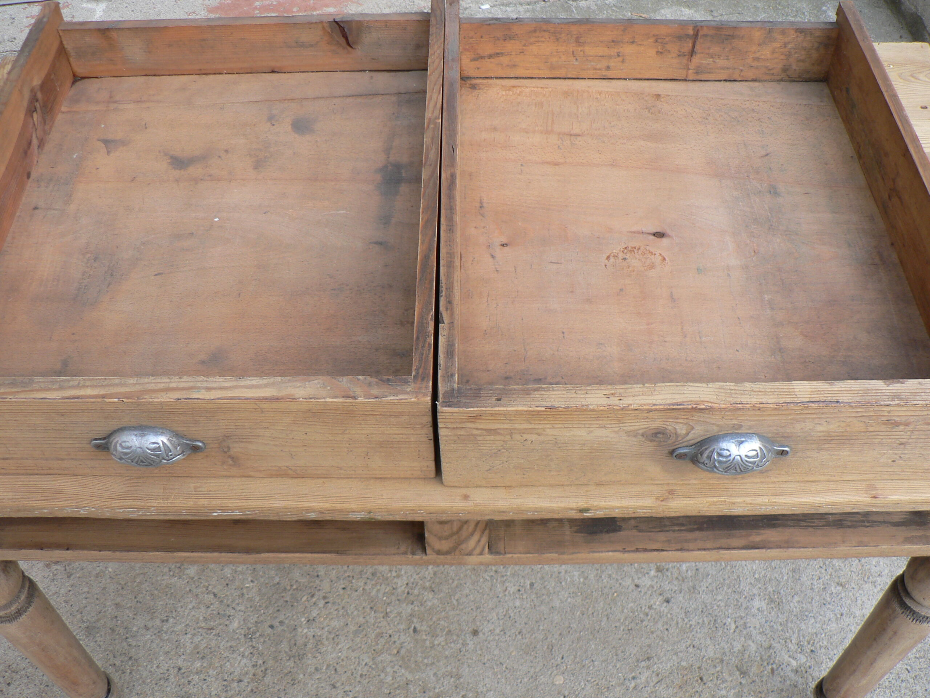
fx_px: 967
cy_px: 349
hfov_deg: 51.4
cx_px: 465
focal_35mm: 36
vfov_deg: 39.7
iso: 80
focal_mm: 6
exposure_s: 1/80
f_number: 2.8
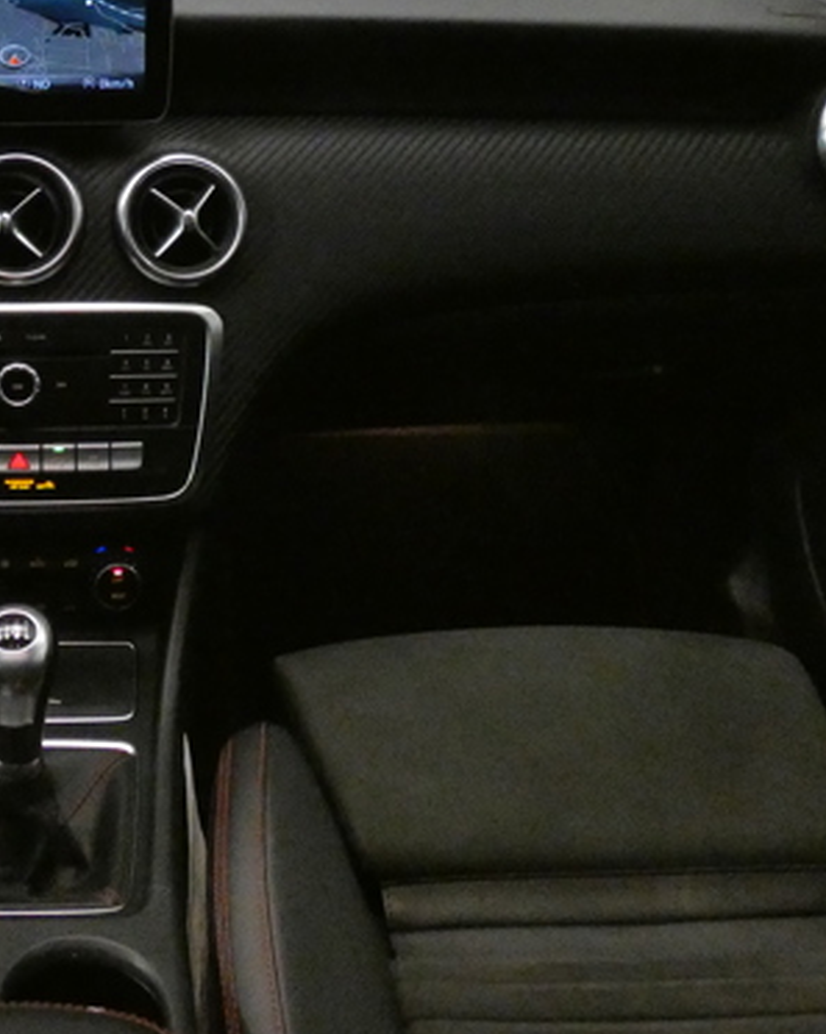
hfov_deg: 33.2
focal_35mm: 42
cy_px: 247
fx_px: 1285
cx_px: 39
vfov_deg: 42.4
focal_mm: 3.6
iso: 1600
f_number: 2.8
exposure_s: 1/60
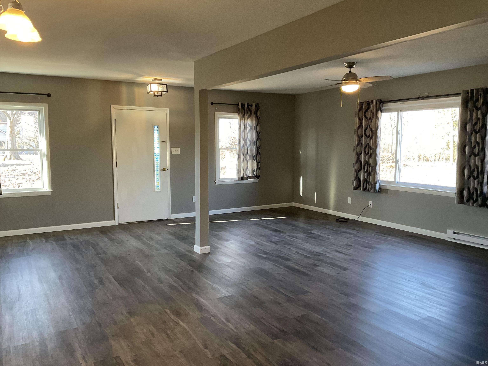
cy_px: 183
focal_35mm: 29
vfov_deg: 48.2
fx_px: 409
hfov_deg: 61.7
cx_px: 244
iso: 100
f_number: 1.8
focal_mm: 3
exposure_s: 1/60
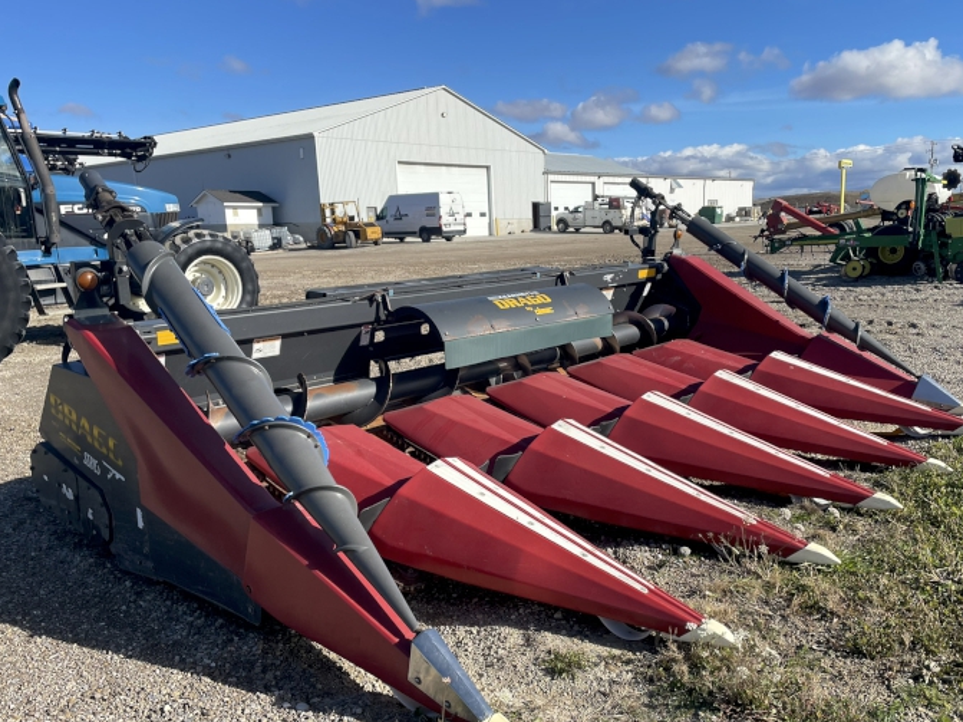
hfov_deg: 58.2
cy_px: 416
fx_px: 862
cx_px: 534
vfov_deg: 45.3
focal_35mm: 31
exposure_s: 1/3205
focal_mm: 4.2
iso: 32
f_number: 1.6
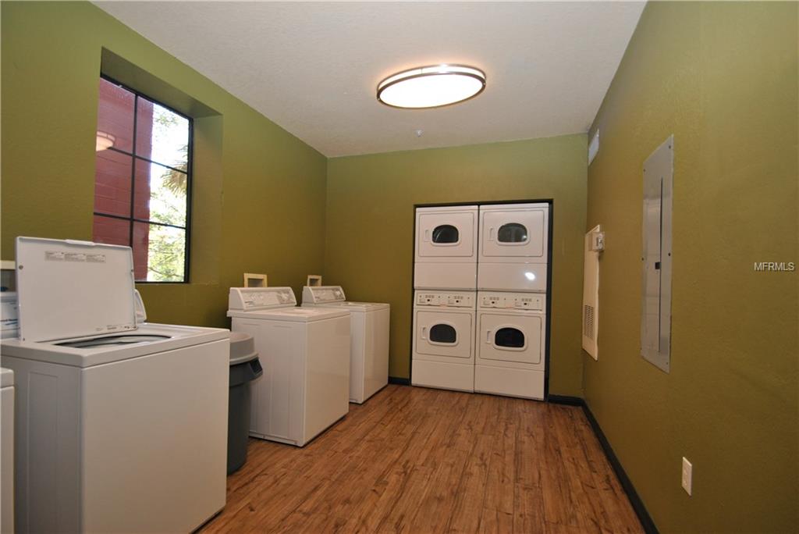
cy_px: 267
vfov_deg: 77.4
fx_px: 333
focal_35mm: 15
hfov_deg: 100.4
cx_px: 400
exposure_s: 1/60
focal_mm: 10
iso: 200
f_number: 4
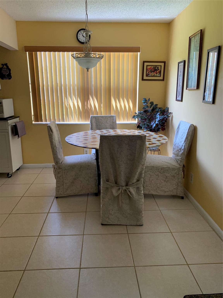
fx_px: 223
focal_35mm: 26
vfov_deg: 67.3
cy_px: 149
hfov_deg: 53.1
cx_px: 112
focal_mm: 4.25
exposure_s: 1/87
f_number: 1.8
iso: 100
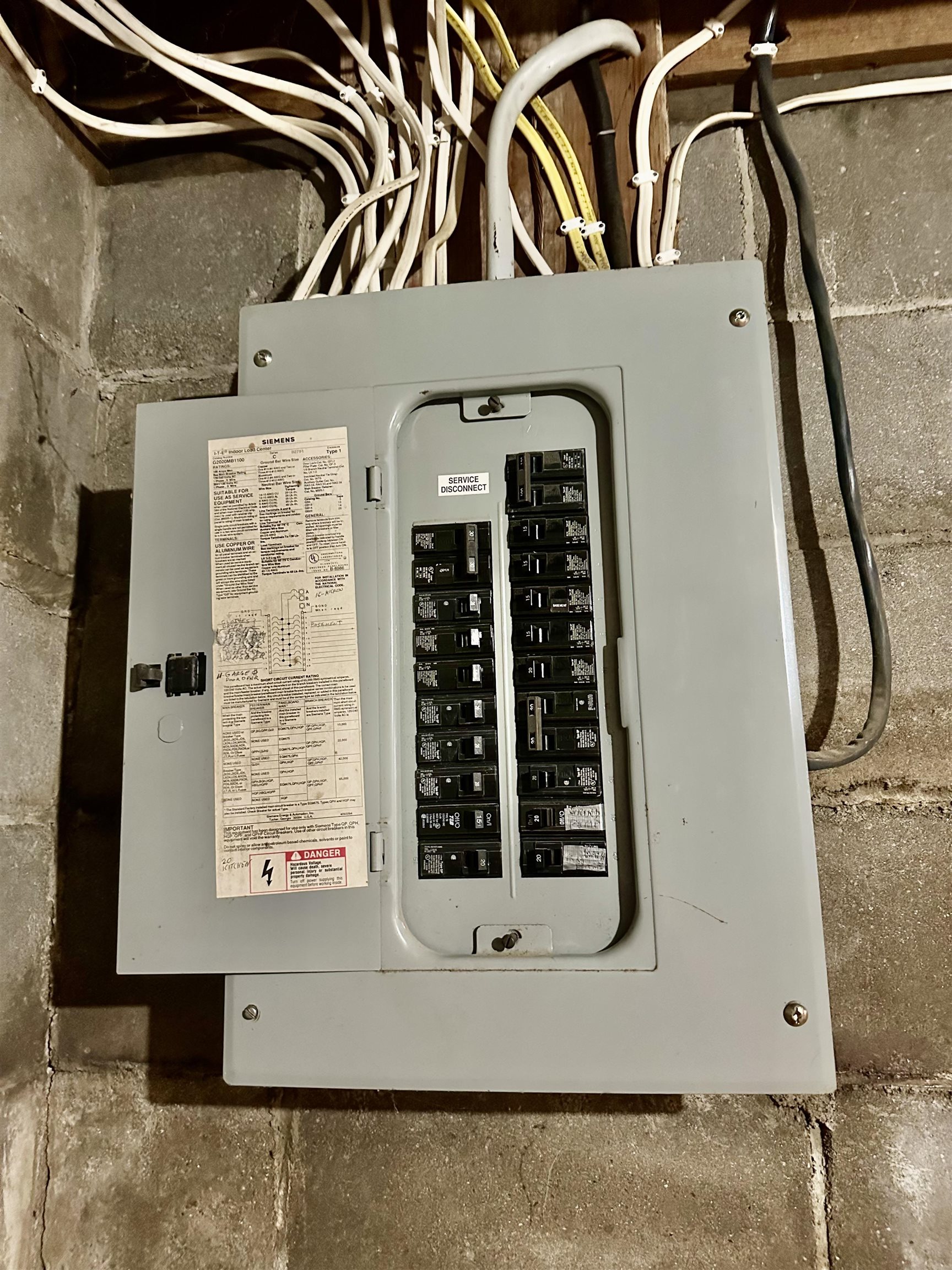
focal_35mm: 24
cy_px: 635
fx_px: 880
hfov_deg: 56.8
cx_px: 476
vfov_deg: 71.6
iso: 1000
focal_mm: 6.86
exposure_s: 1/30
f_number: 1.78
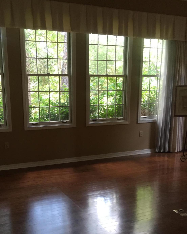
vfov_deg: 44.3
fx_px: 284
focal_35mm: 41
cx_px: 78
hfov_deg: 36.4
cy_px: 149
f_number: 2.2
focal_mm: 4.15
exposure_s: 1/30
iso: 50
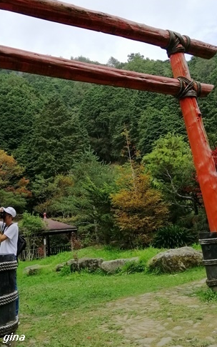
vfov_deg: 56.4
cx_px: 81
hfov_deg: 37.1
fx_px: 322
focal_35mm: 34
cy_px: 147
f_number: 2.2
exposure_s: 1/631
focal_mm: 3.81
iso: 50
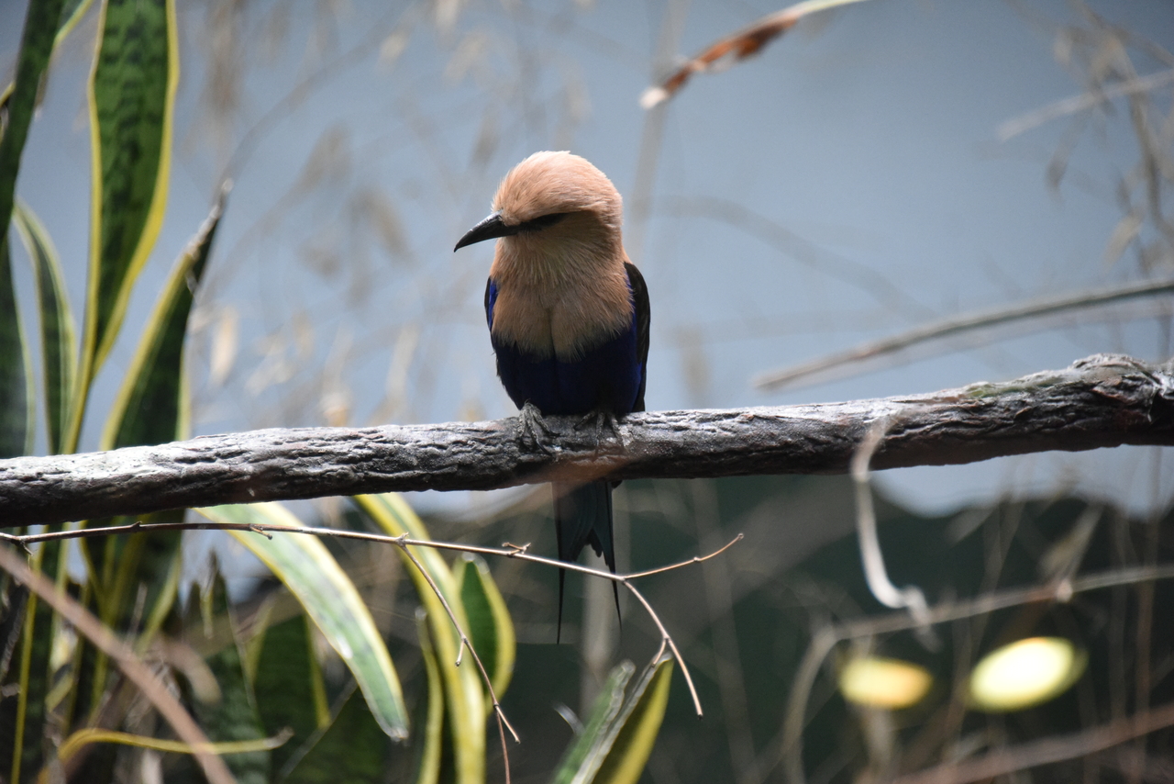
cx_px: 587
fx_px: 9785
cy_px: 392
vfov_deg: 4.6
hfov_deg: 6.9
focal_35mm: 300
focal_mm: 300
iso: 5000
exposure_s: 1/640
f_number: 5.6
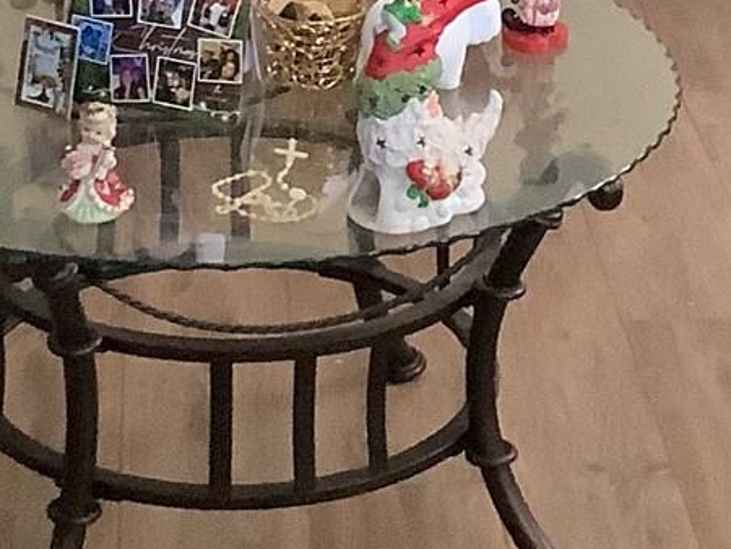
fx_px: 2979
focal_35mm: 141
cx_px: 336
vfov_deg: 9.8
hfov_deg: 14.0
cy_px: -518
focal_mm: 3.3
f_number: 2.4
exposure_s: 1/40
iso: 320
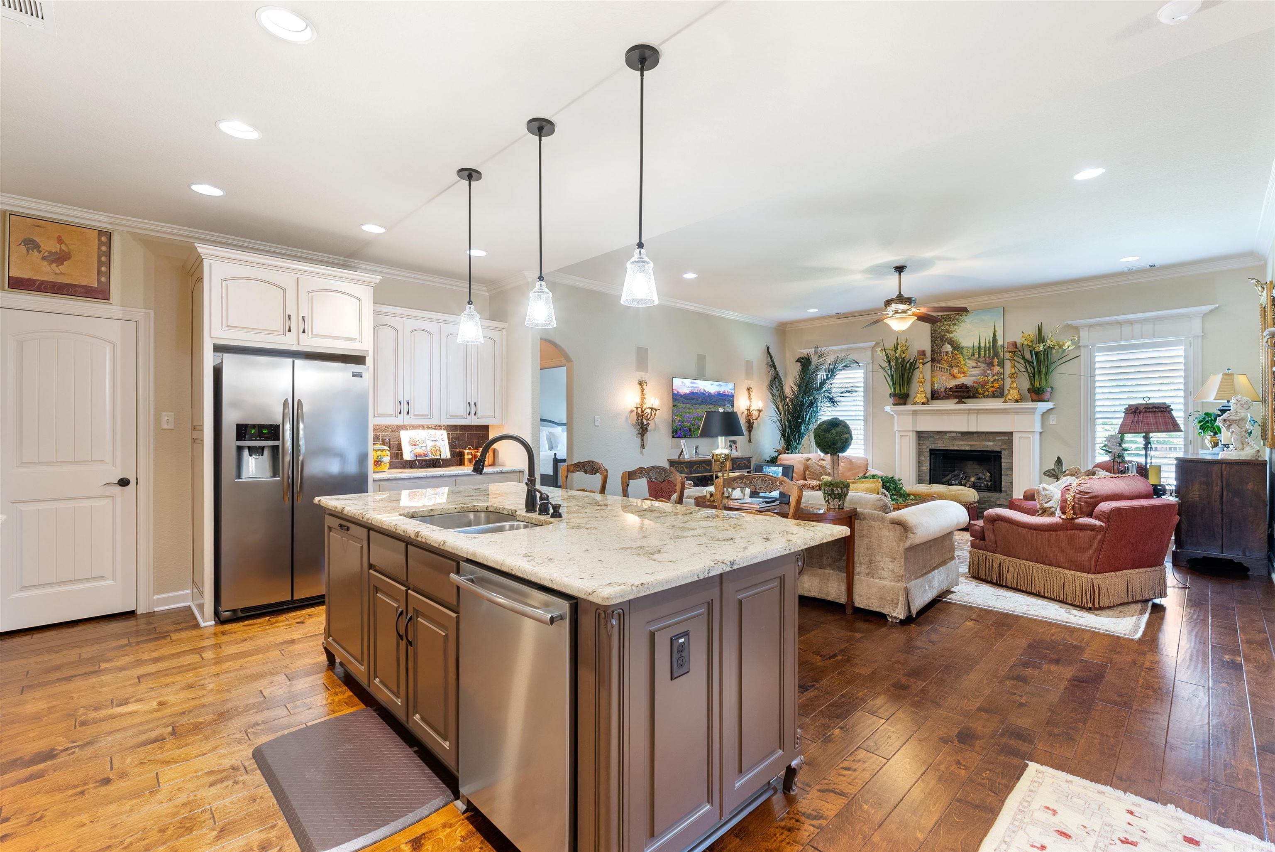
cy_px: 426
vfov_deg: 73.8
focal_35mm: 16
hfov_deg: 96.7
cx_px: 638
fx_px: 567
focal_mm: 16
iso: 250
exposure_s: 1.3
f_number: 9
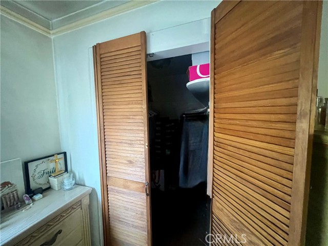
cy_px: 123
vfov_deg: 89.9
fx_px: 123
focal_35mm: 13
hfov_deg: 106.2
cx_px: 164
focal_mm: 1.57
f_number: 1.8
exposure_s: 1/30
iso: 1250
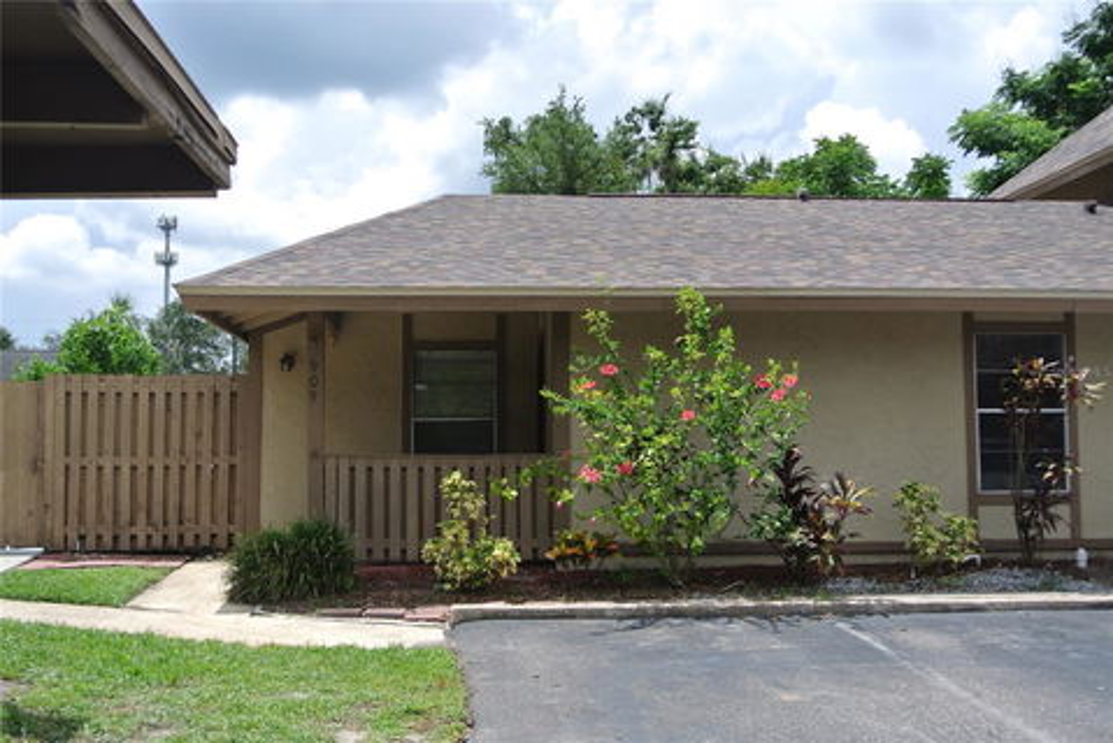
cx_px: 556
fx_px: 1299
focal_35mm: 42
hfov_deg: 46.4
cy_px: 372
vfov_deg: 31.9
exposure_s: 1/800
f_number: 4.2
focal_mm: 15.7
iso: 100
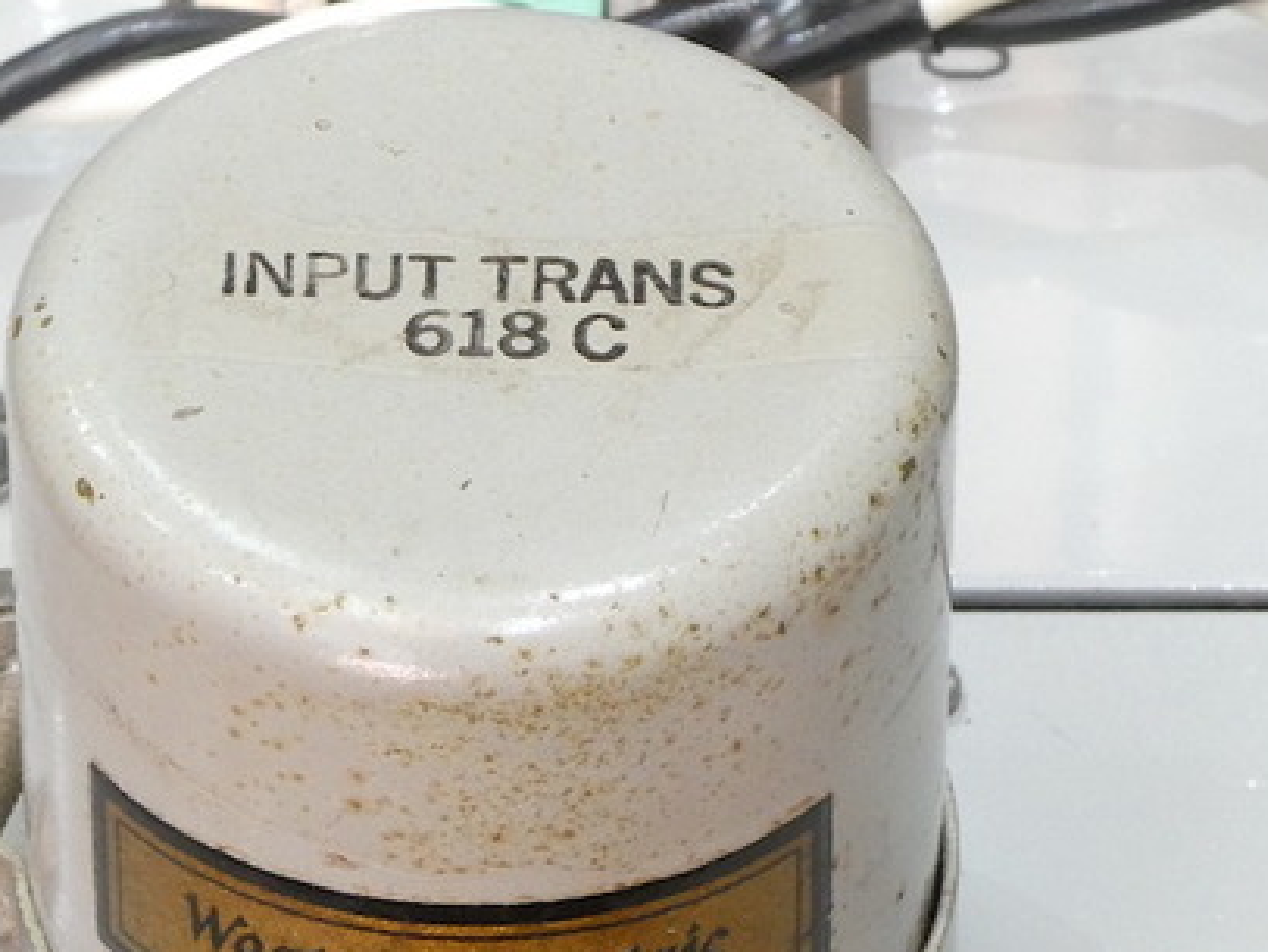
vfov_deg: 4.7
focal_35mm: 319
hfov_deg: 6.2
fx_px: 11692
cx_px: 497
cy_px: 540
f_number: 6.3
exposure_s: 1/15
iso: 400
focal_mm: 24.2
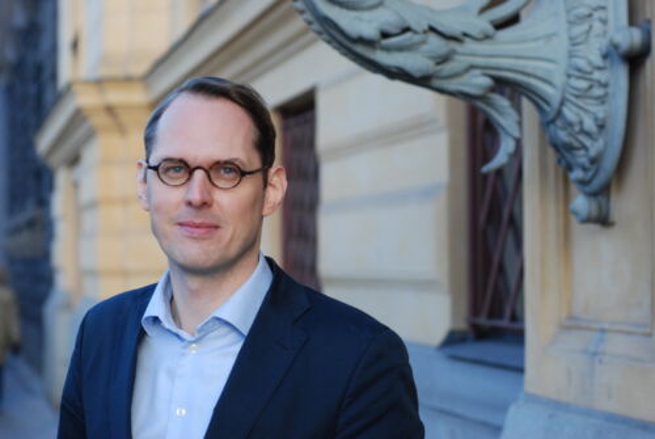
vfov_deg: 18.2
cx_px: 328
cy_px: 220
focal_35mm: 75
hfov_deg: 27.0
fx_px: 1367
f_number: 3.2
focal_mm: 50
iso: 640
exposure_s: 1/1000
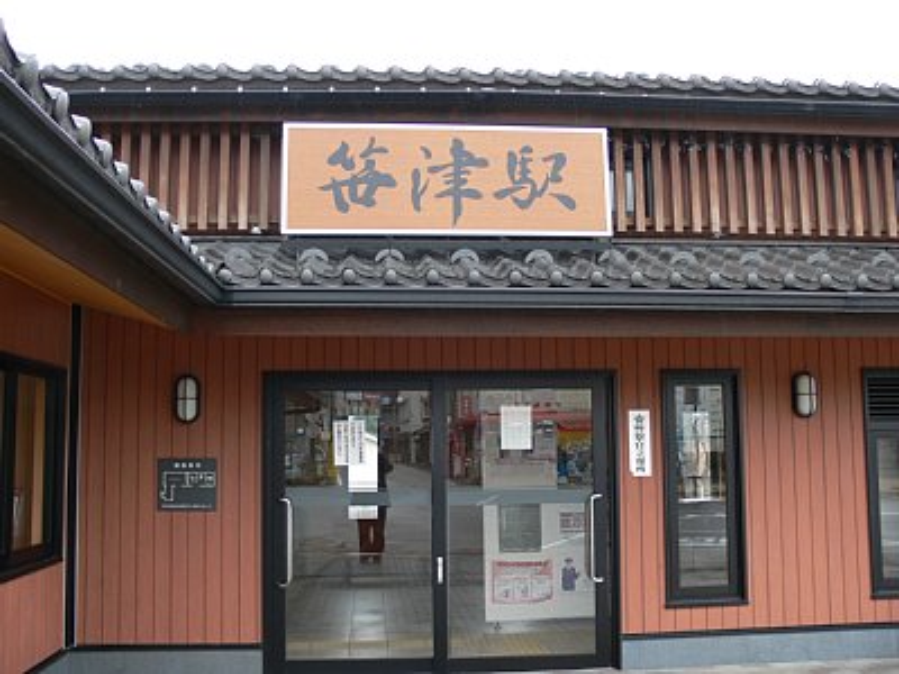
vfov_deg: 40.7
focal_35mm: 35
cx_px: 450
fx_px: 909
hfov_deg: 52.6
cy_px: 337
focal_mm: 7.4
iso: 80
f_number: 2.8
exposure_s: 1/40
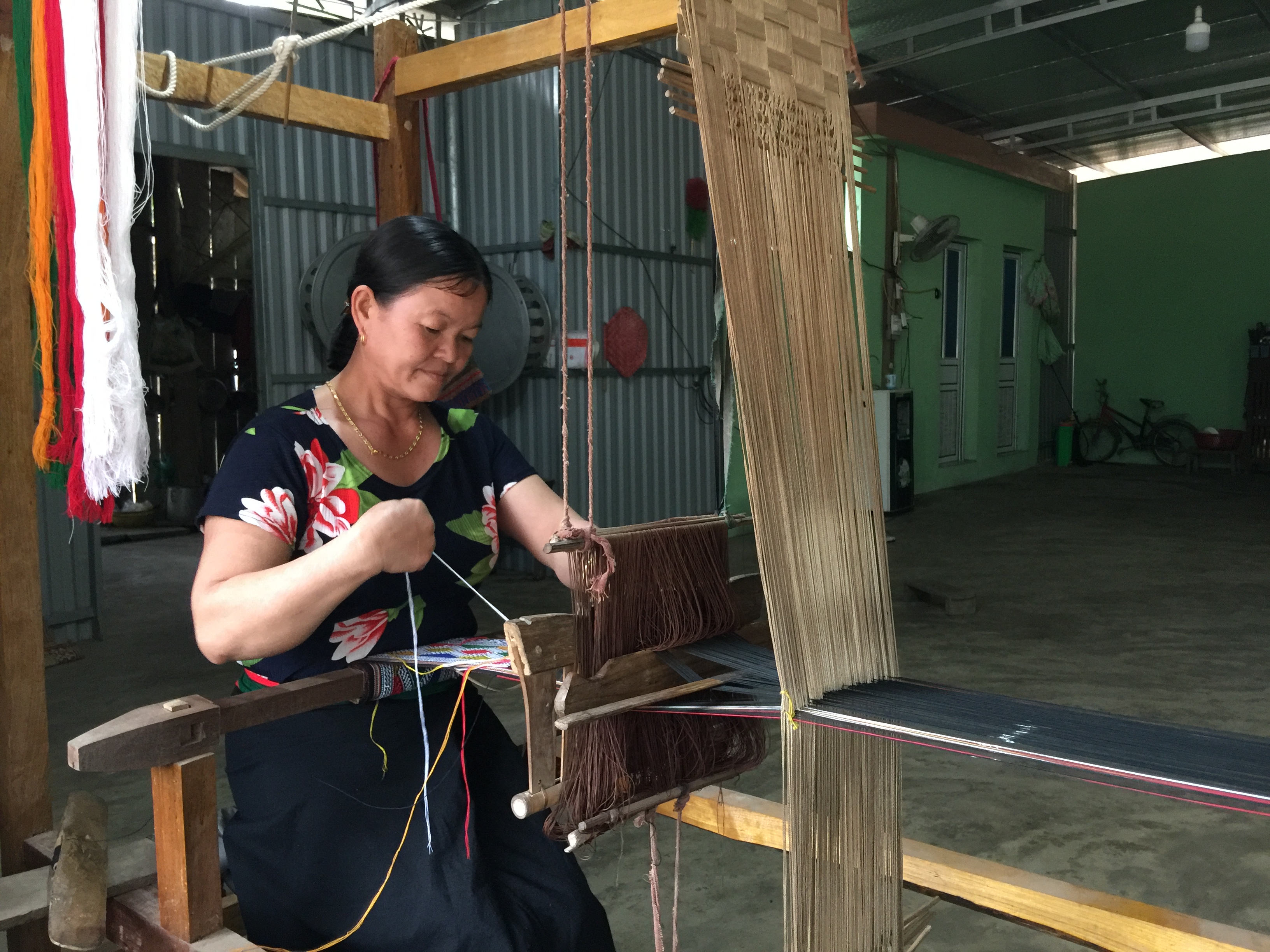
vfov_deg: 48.2
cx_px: 635
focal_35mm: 29
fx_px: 1064
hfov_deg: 61.7
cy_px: 476
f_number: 2.2
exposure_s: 1/17
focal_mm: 4.15
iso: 160
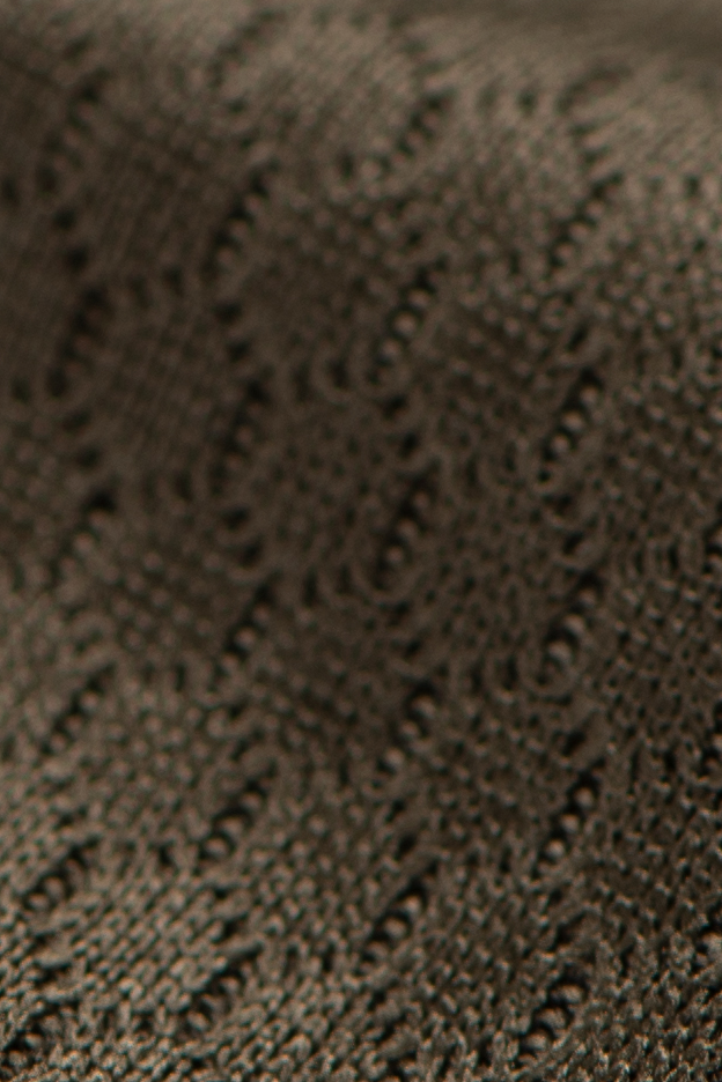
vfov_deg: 3.1
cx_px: -191
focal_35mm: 675
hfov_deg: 2.0
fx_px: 20305
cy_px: 399
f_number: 9
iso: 100
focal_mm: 105
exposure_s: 1/160
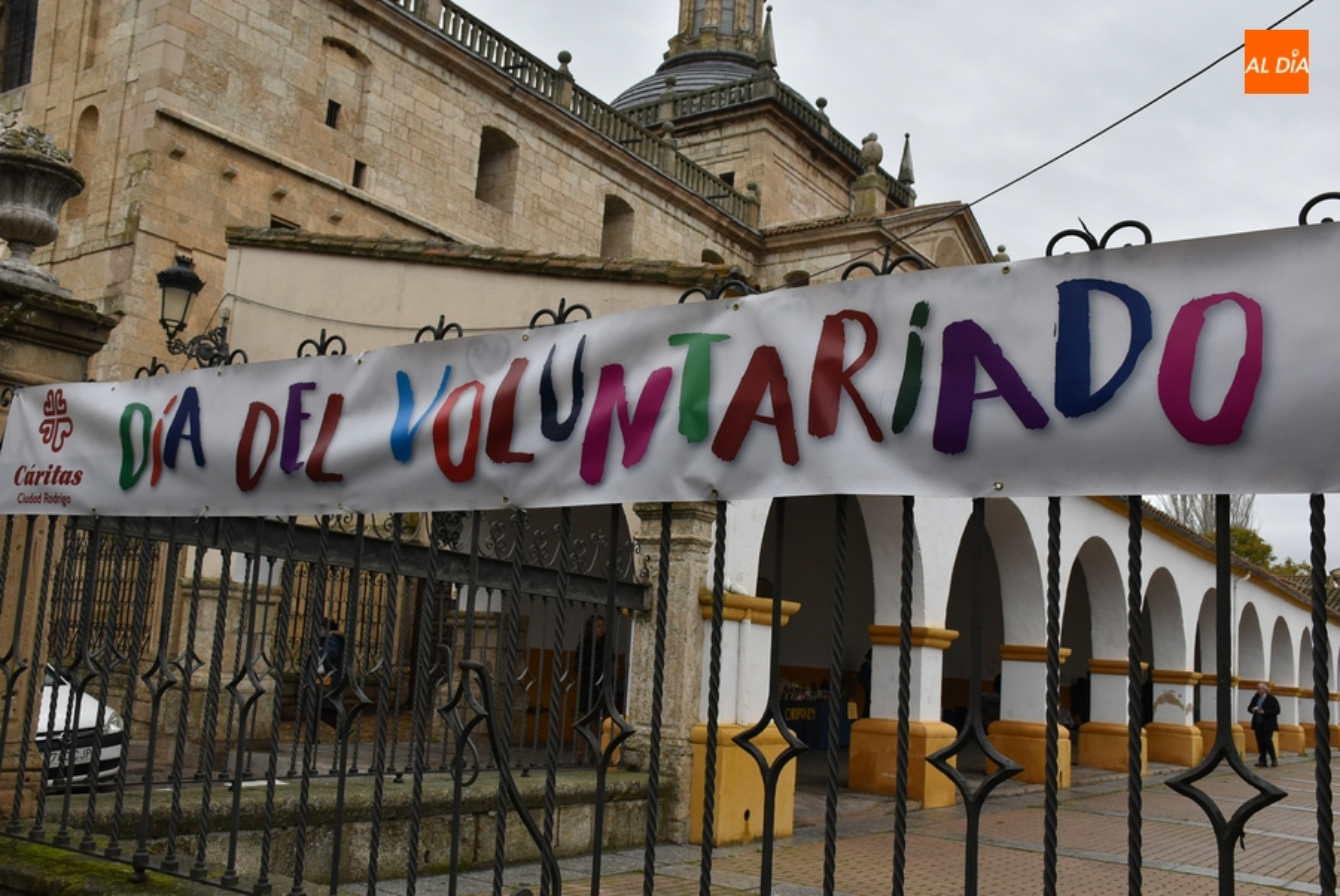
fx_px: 1229
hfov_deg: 57.2
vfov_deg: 40.1
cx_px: 670
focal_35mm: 33
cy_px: 448
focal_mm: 22
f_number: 8
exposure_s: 1/250
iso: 400
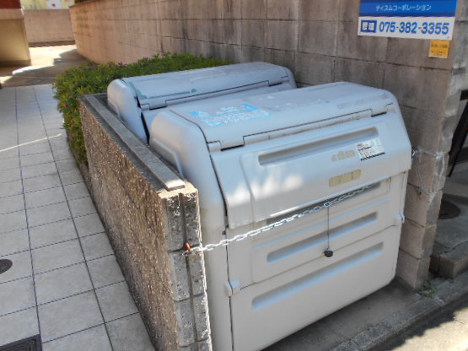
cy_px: 187
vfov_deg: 46.8
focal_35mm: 30
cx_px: 256
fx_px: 406
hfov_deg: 59.9
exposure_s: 1/250
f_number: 3.2
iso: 80
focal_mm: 4.6
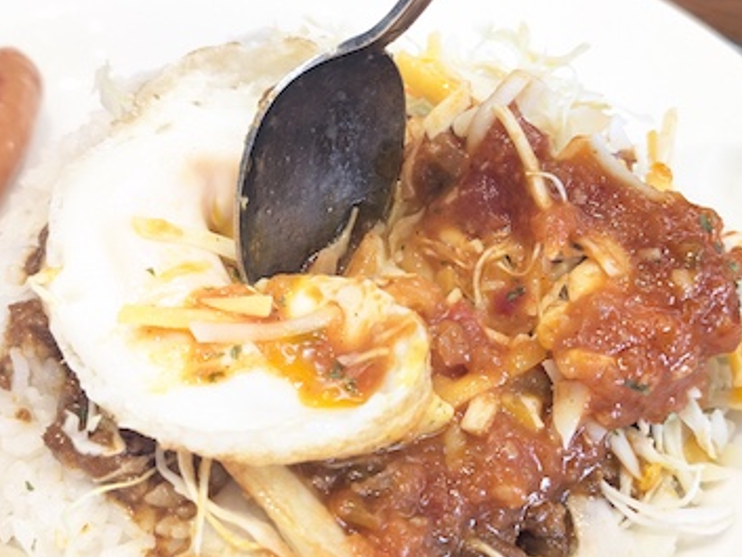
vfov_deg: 29.1
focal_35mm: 50
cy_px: 276
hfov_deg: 38.2
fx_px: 1072
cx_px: 374
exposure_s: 1/90
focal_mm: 6.9
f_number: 1.68
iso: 170
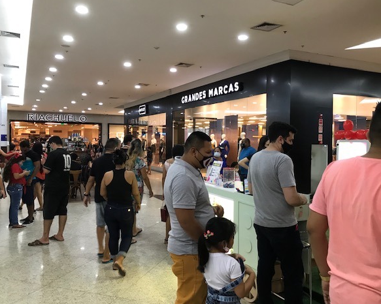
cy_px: 149
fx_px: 338
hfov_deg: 58.8
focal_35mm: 30
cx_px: 197
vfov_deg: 48.5
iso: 40
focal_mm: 3.99
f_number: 1.8
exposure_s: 1/15
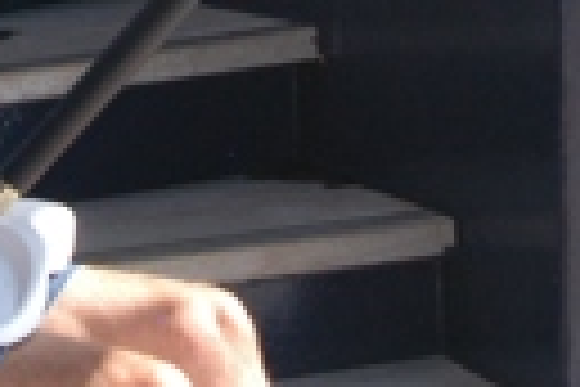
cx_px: 292
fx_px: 3947
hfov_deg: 8.4
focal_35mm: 245
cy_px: -279
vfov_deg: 5.5
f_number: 7.1
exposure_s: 1/500
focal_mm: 28
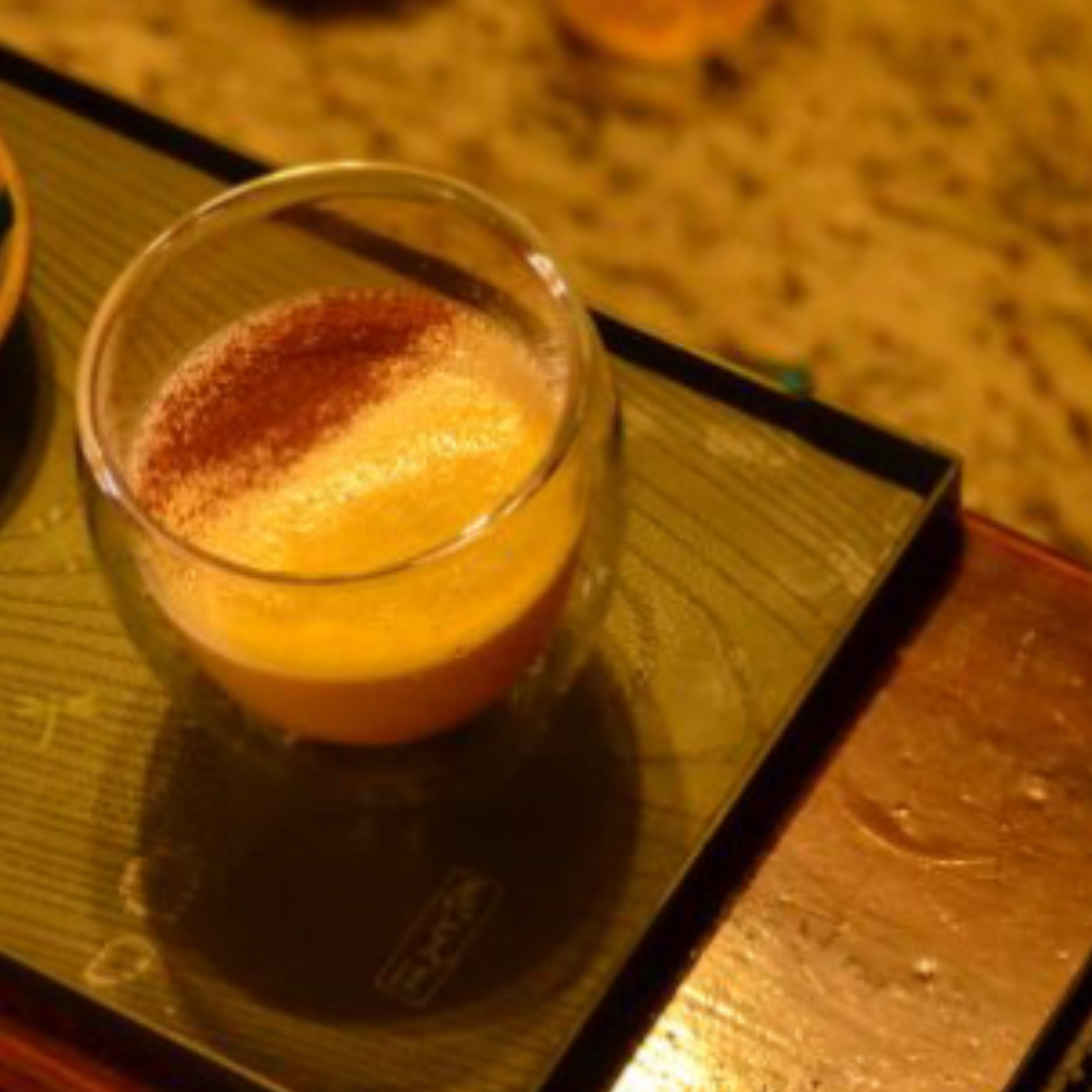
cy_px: 336
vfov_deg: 11.4
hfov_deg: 11.3
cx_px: 52
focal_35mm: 153
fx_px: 5458
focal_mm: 55
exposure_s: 1/60
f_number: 5
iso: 2500
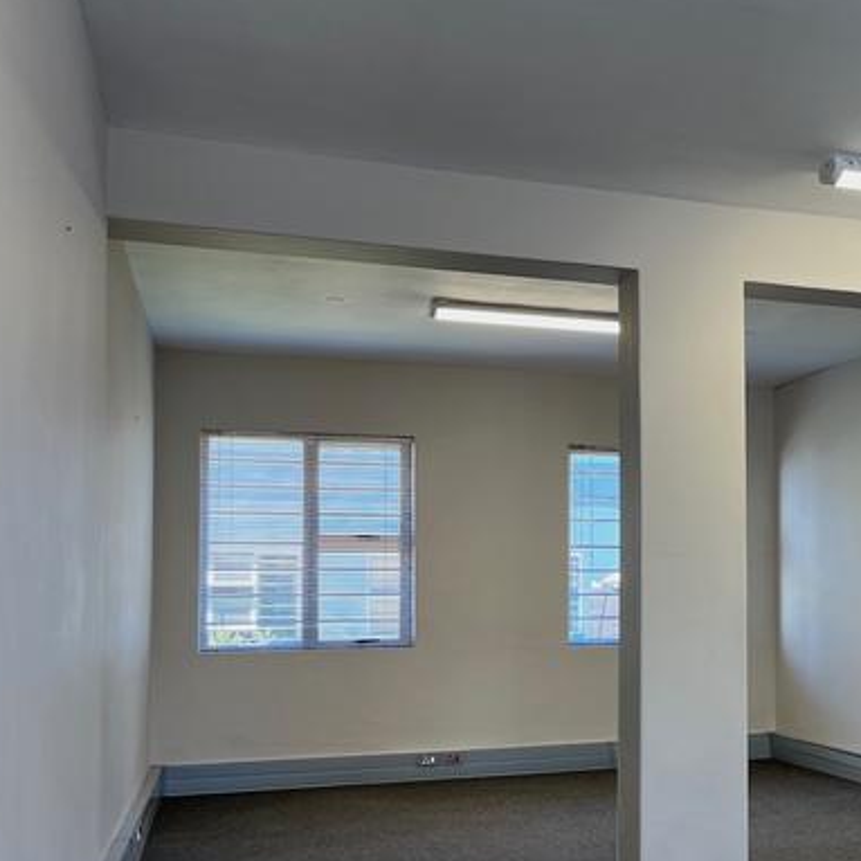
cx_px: 865
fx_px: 1351
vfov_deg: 35.1
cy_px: 551
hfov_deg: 32.5
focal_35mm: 48
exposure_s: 1/100
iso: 64
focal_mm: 5.1
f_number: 1.6
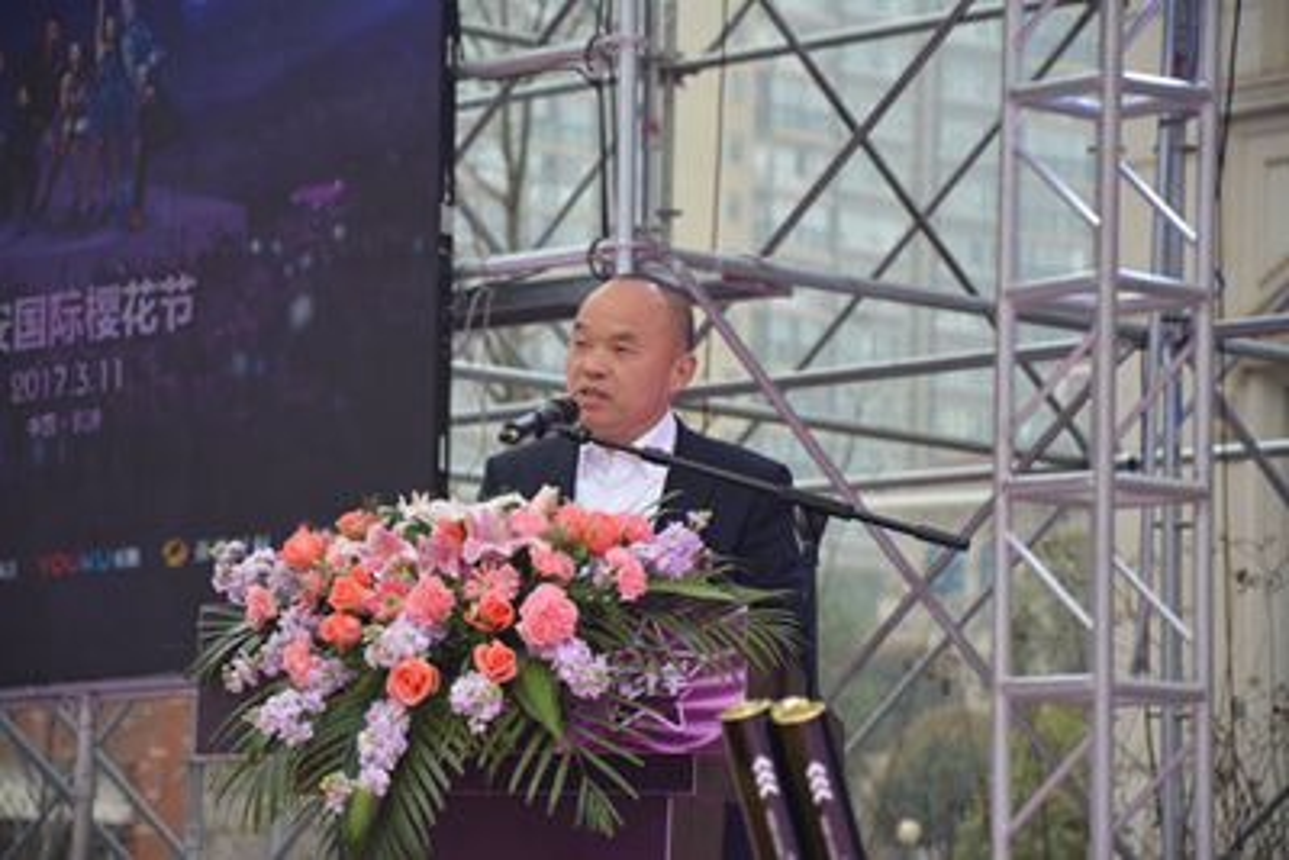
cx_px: 644
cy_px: 430
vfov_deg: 8.7
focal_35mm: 158
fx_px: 5641
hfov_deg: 13.0
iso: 320
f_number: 5.6
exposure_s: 1/250
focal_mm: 105
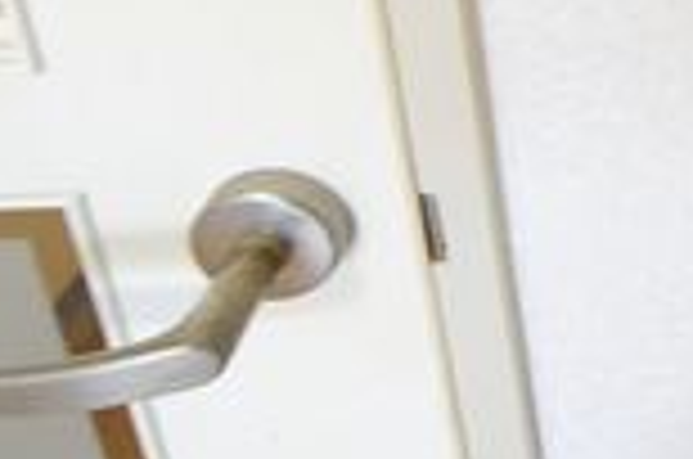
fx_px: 961
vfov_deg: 18.7
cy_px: -428
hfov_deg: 28.5
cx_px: 999
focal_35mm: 50
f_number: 4.5
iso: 100
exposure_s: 1/3
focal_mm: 8
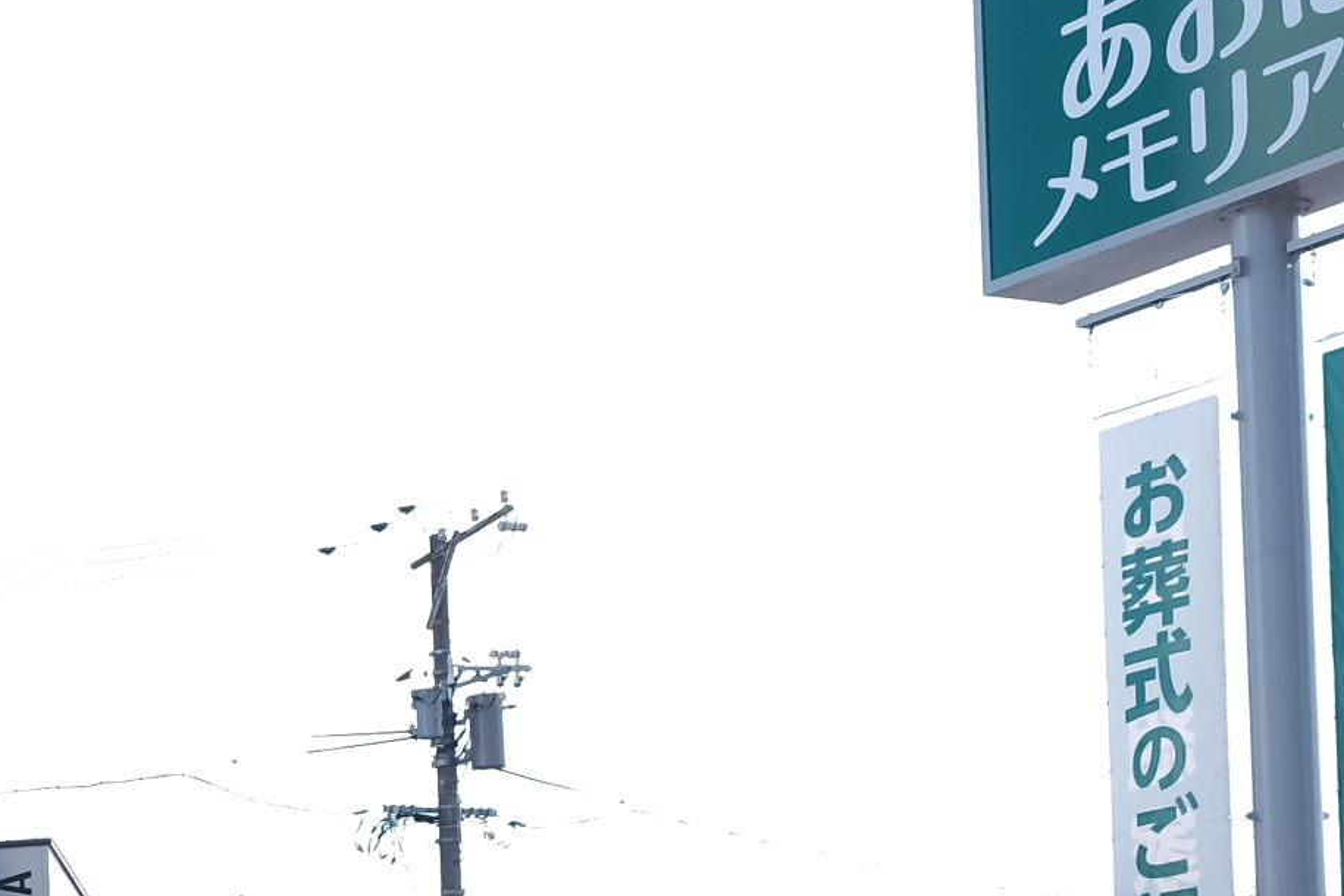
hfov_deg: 17.9
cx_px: -652
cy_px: 1273
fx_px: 3808
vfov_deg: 12.8
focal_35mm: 102
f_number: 5.6
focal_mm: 18
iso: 100
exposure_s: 1/160
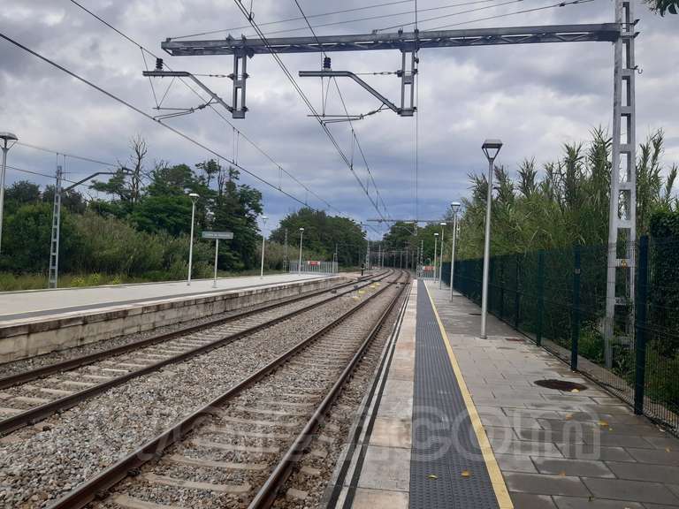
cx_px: 340
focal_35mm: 26
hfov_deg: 67.3
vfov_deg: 53.1
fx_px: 510
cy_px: 254
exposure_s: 1/1326
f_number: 1.7
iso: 40
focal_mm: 3.92
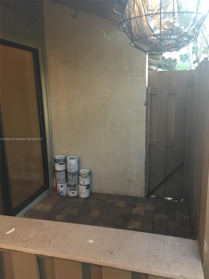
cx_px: 104
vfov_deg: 61.7
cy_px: 140
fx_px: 233
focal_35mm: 29
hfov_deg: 48.2
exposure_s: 1/17
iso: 200
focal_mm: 4.15
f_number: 2.2
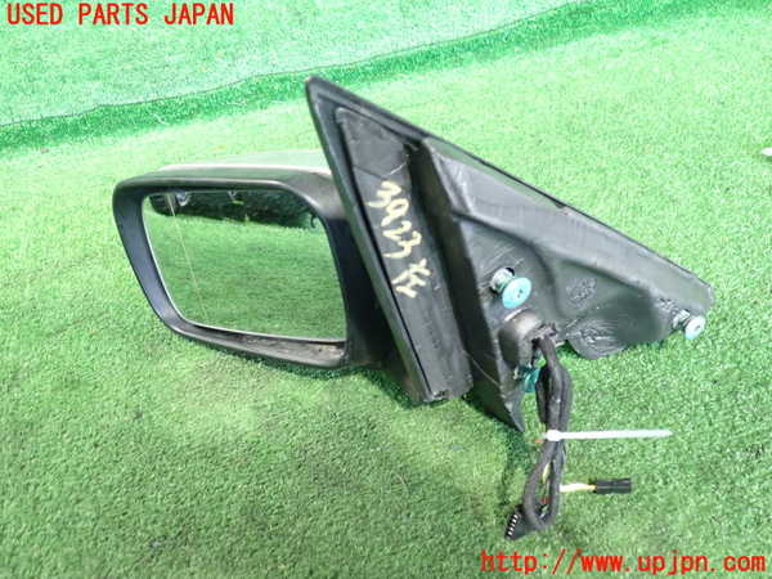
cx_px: 386
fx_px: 669
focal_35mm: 30
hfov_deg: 60.0
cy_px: 290
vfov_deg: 46.8
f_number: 2.3
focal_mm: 5.4
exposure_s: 1/20
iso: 800
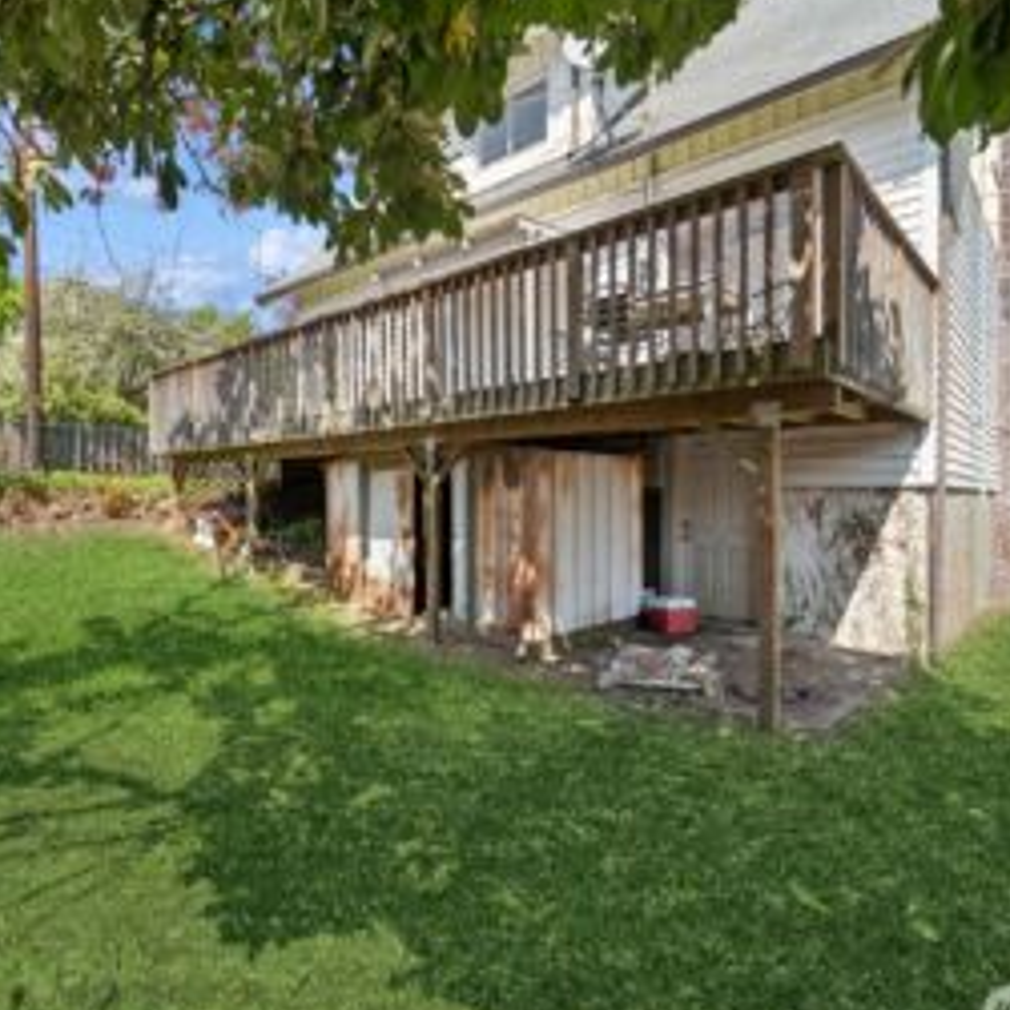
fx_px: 627
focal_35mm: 19
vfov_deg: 77.7
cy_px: 509
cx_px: 410
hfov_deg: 76.9
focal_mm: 14
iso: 200
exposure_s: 1/160
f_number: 8
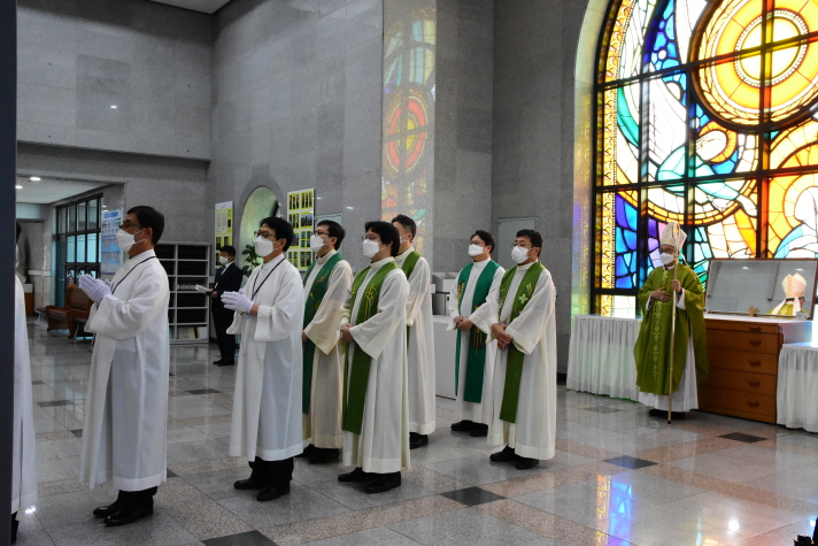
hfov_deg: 53.1
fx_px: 818
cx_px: 409
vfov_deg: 36.9
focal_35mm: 36
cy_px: 273
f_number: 10
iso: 5000
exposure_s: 1/125
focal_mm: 24
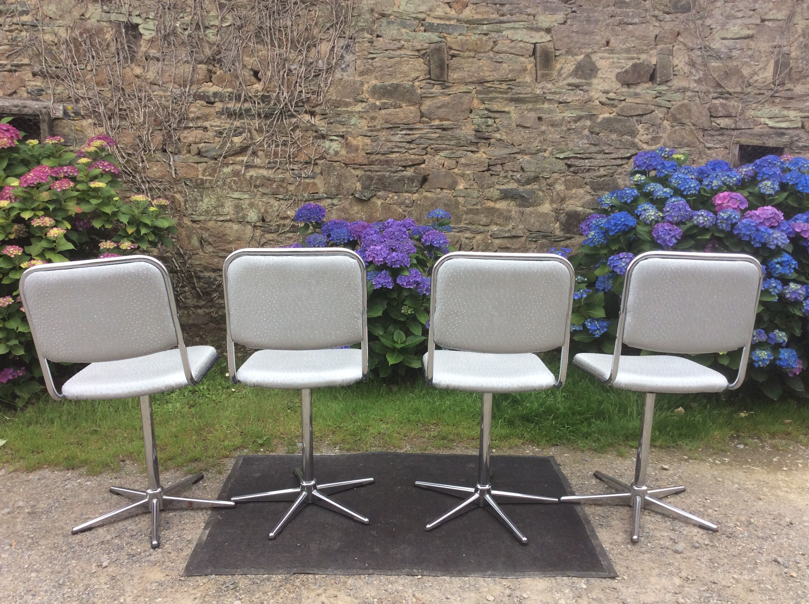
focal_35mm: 32
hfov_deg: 56.9
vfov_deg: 44.1
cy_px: 302
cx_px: 404
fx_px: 747
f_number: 2.4
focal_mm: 3.3
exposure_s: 1/125
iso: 32
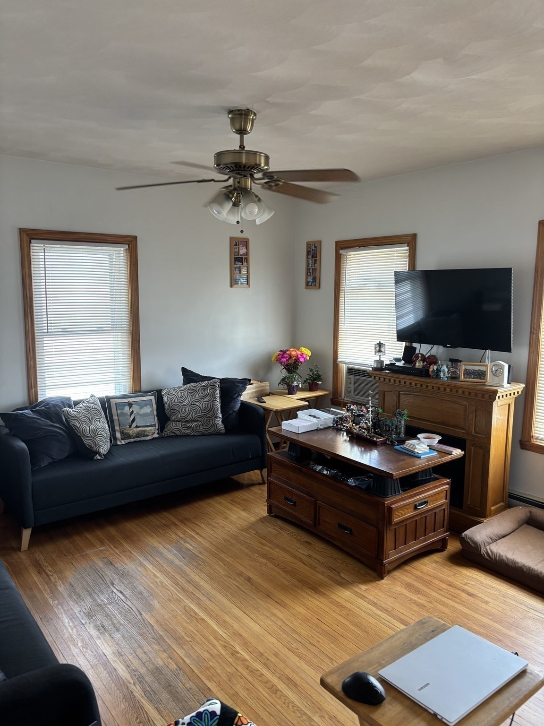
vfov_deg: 67.3
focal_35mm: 26
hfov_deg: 53.1
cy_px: 363
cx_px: 272
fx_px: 545
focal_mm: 5.96
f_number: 1.6
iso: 125
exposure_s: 1/100
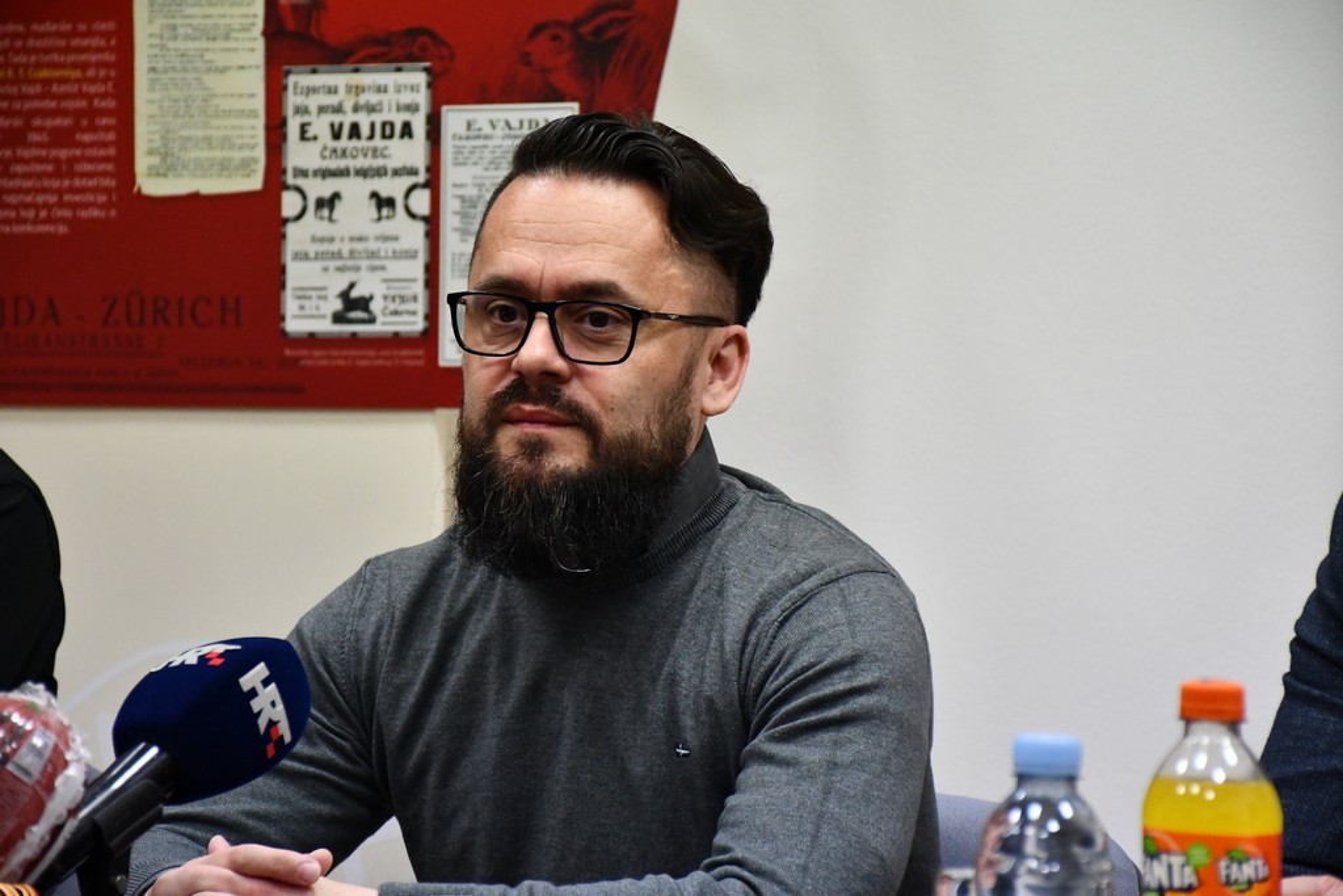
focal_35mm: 142
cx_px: 672
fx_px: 5298
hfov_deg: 14.4
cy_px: 448
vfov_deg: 9.7
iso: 3200
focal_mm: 95
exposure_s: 1/160
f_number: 5.3
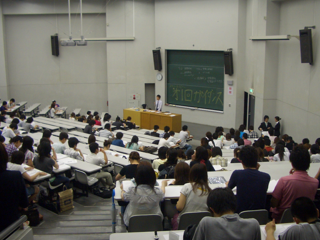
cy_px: 124
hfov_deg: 47.9
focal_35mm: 39
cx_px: 159
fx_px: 361
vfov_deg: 36.8
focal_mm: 5.8
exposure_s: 1/40
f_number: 2.6
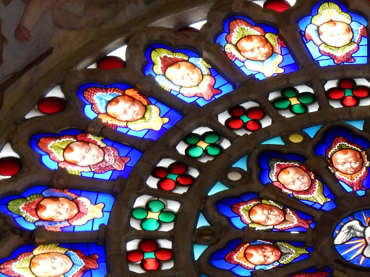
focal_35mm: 317
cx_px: 380
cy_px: 203
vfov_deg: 4.7
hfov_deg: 6.2
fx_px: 3388
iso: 400
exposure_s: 1/10
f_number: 6
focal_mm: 24.7
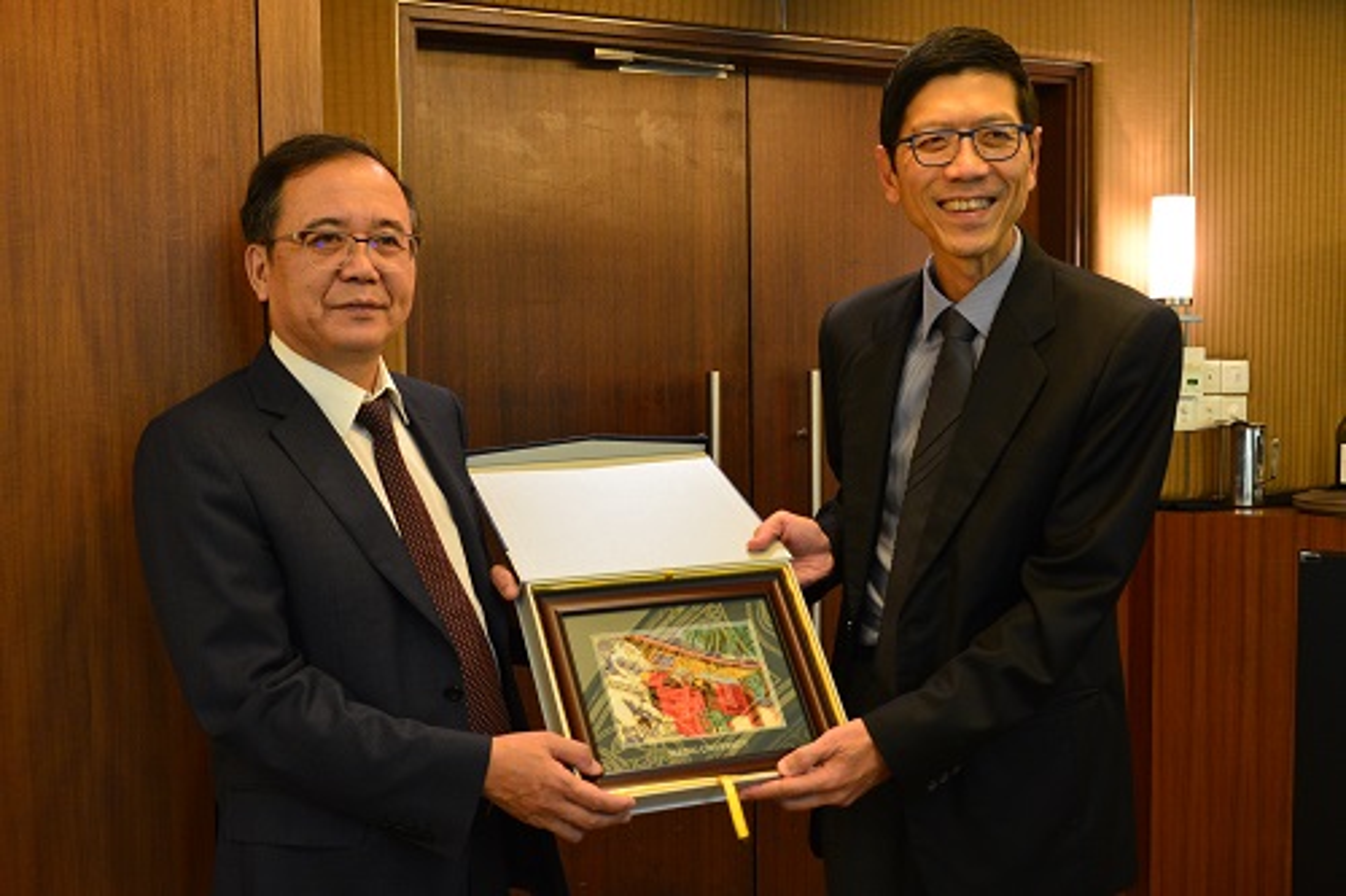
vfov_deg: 38.9
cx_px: 673
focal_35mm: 34
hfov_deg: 55.8
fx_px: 1271
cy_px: 448
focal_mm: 34
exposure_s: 1/25
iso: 2000
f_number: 7.1
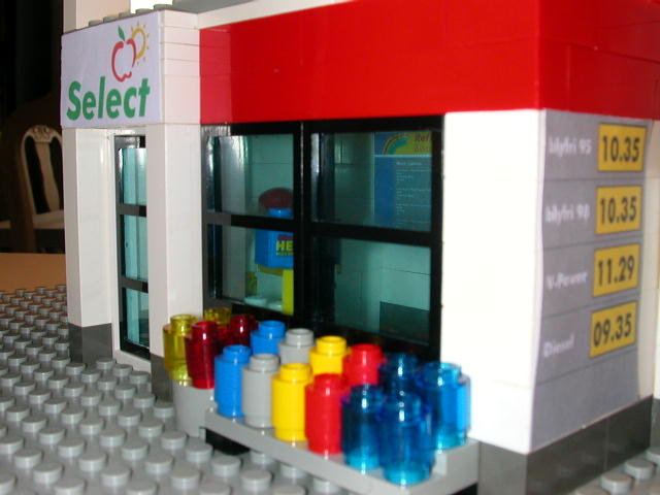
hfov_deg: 43.9
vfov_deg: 33.6
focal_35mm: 43
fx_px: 820
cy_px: 248
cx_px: 330
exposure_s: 1/59.9
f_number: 4.8
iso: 100
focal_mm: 6.6
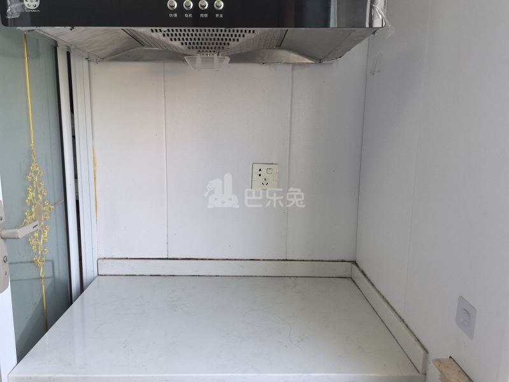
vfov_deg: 51.4
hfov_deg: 65.3
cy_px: 191
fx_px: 397
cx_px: 254
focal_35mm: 27
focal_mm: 5.75
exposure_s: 1/100
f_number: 2
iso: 100
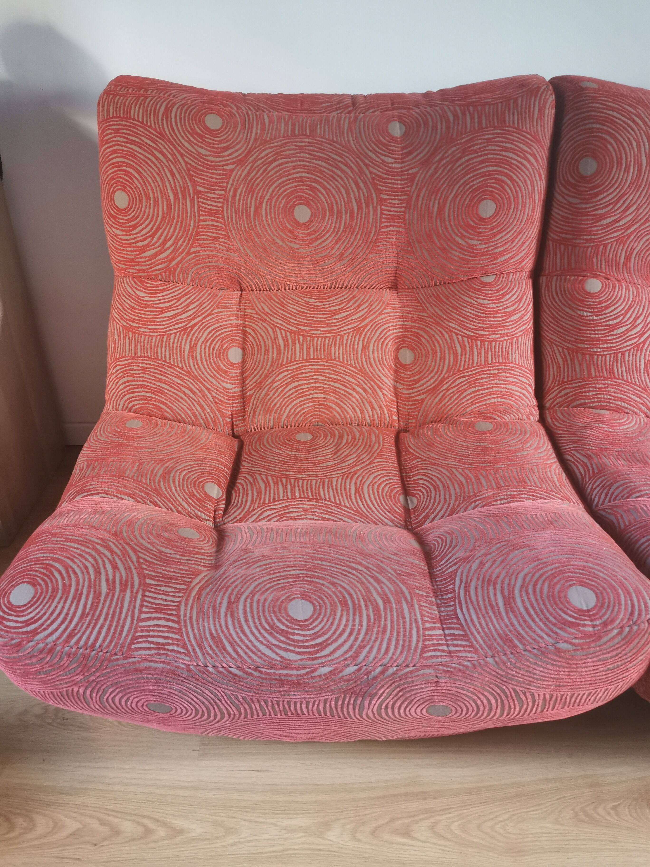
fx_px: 676
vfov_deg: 65.3
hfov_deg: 51.4
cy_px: 434
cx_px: 325
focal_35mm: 27
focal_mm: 5.58
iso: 400
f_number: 1.8
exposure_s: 1/33.3
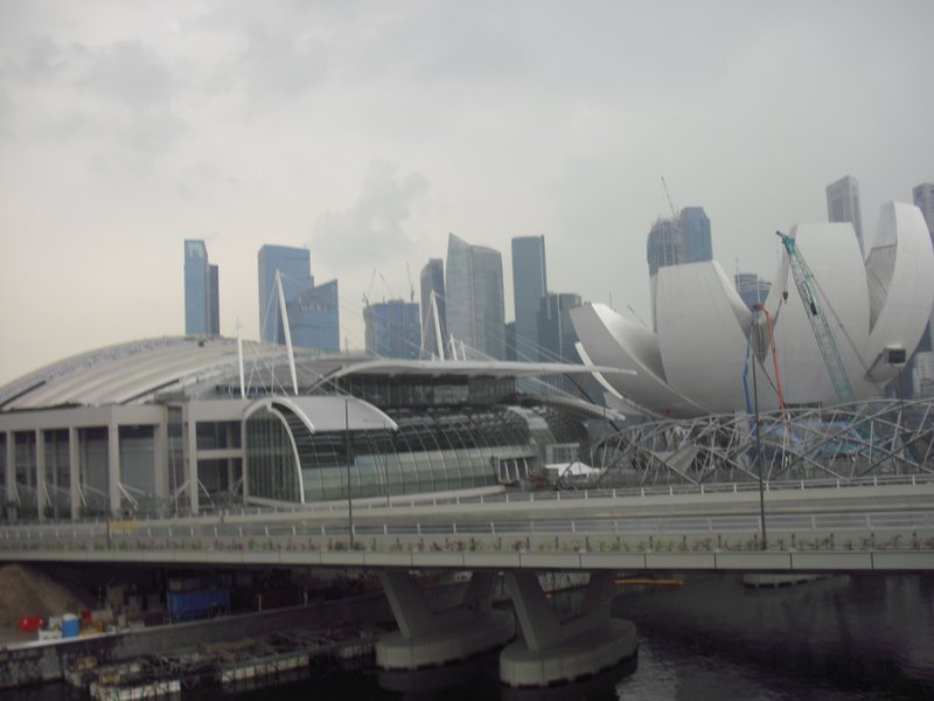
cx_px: 467
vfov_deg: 37.7
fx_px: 1025
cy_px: 350
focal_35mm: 38
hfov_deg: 49.0
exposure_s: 1/160
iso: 100
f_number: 8
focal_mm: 6.2
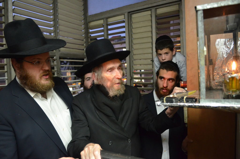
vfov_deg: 50.2
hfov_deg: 70.6
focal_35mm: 26
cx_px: 120
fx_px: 170
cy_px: 80
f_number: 3.2
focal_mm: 17
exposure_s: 1/125
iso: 2500
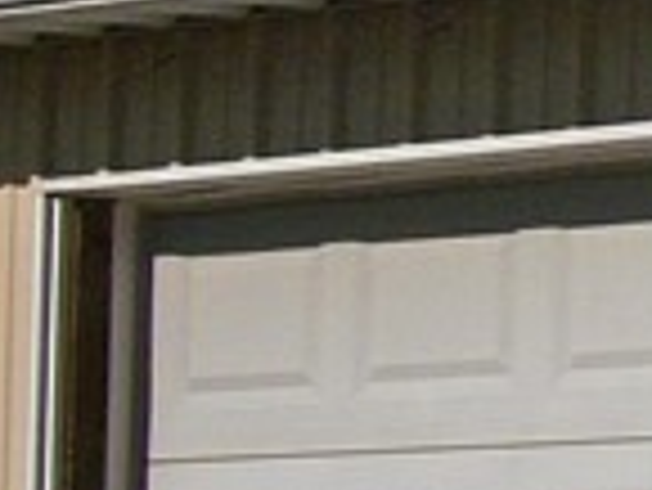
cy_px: 198
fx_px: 5316
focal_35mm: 282
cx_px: 2082
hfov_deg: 6.3
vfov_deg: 5.3
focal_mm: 7.1
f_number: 9.9
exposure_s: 1/500
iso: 80
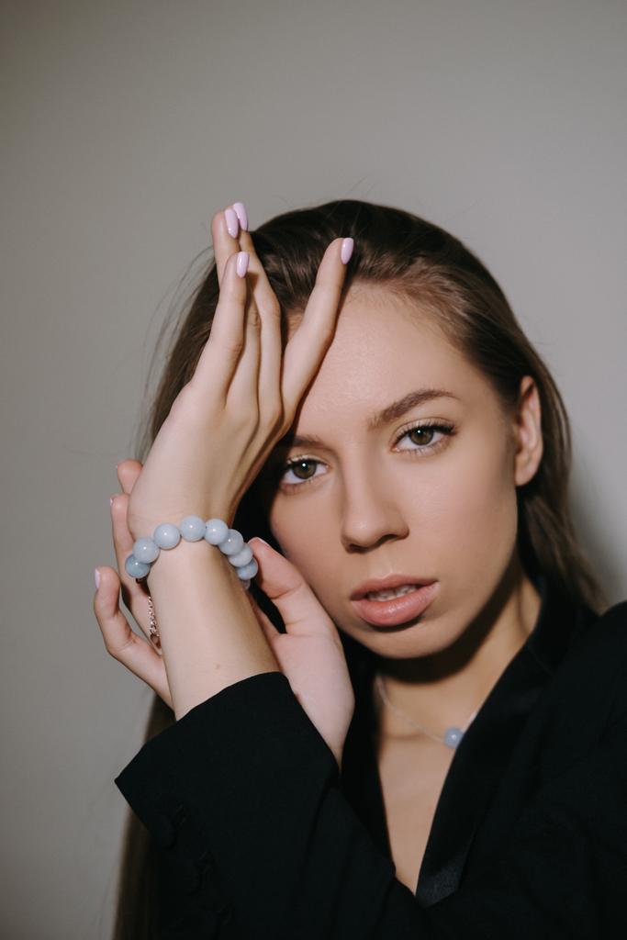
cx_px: 314
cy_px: 470
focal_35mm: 53
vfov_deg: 37.5
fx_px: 1384
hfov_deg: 25.5
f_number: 2.8
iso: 160
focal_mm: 35
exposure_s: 1/160
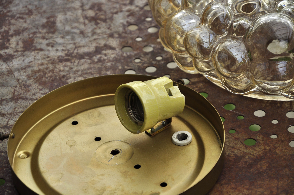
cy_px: 98
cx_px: 147
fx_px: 1285
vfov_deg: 8.7
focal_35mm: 158
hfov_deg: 13.1
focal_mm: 105
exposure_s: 1/250
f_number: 8
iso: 200
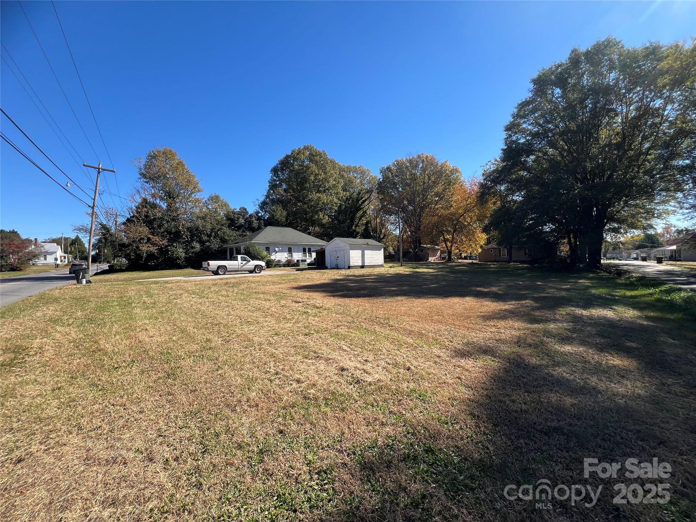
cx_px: 348
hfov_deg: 106.2
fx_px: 261
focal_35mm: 13
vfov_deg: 89.9
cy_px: 261
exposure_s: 1/821
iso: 32
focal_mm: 1.57
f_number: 1.8
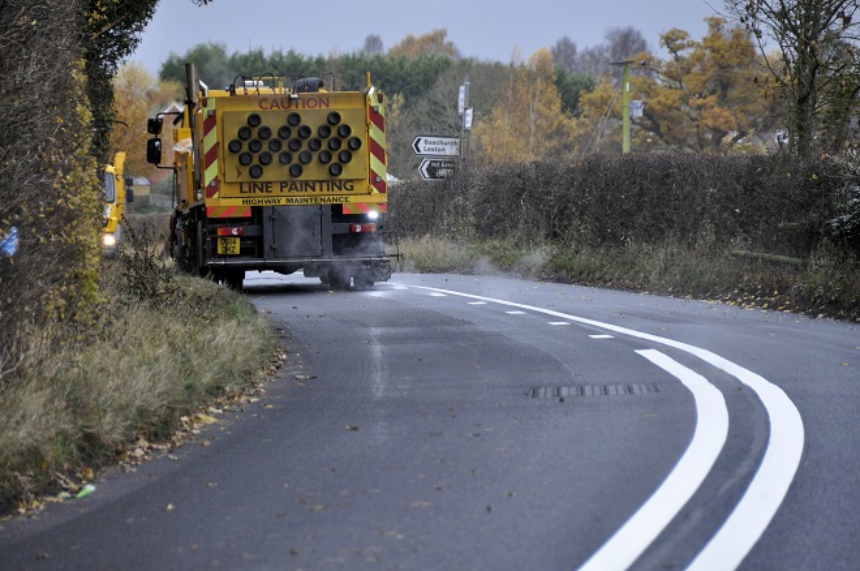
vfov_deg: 5.4
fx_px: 6083
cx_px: 430
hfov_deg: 8.1
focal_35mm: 255
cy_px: 286
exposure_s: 1/160
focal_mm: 170
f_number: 5.6
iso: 800
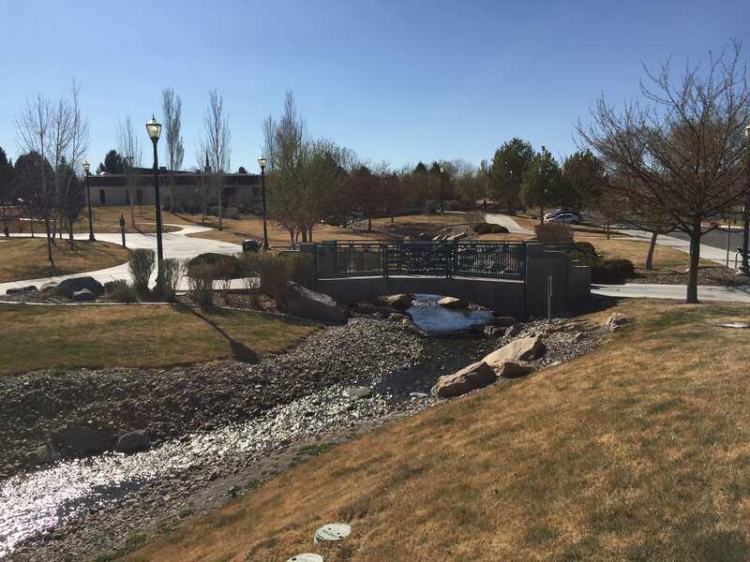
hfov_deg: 61.7
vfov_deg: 48.2
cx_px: 375
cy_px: 281
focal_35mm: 29
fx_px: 628
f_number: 2.2
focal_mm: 4.15
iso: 32
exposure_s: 1/3300
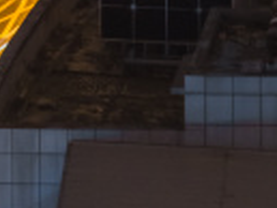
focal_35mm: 758
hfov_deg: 2.6
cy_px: -866
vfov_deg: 1.9
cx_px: 79
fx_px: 6071
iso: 500
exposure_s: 20
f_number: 18
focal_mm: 85
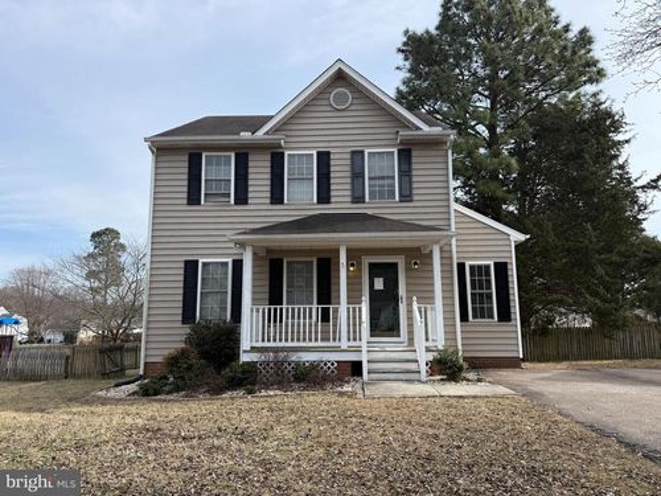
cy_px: 248
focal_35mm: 24
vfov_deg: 56.8
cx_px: 330
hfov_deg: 71.6
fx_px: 458
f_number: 1.78
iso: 80
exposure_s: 1/3279
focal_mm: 6.76
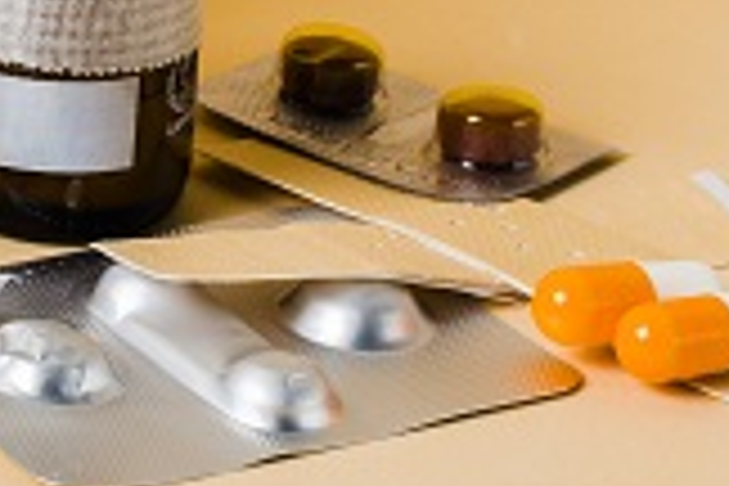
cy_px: -346
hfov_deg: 8.8
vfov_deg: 6.0
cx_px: -486
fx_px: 4600
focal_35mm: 227
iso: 100
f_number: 8
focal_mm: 35
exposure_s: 1/160
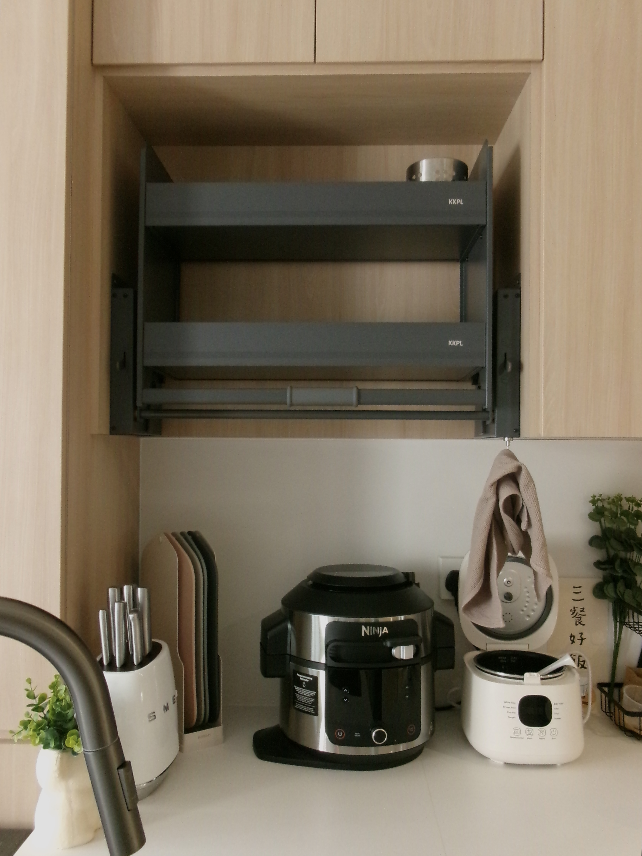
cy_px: 428
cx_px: 321
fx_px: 692
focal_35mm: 28
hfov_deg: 49.7
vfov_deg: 63.4
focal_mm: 5.1
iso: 800
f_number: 3.9
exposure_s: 1/15
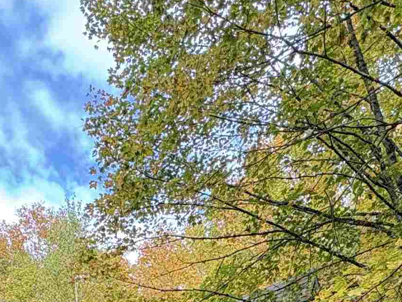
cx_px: 113
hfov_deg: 36.8
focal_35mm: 51
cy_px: 513
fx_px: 592
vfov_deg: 21.3
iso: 32
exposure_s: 1/99
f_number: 2.2
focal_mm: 2.22
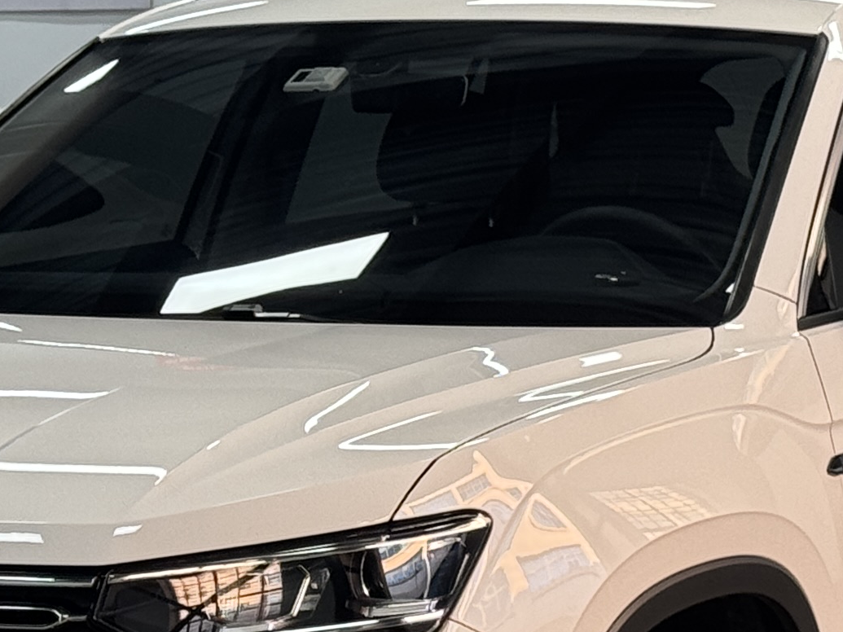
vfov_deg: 7.9
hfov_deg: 10.6
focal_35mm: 187
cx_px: 279
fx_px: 4553
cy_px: 416
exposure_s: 1/121
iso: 64
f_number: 1.78
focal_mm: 6.76
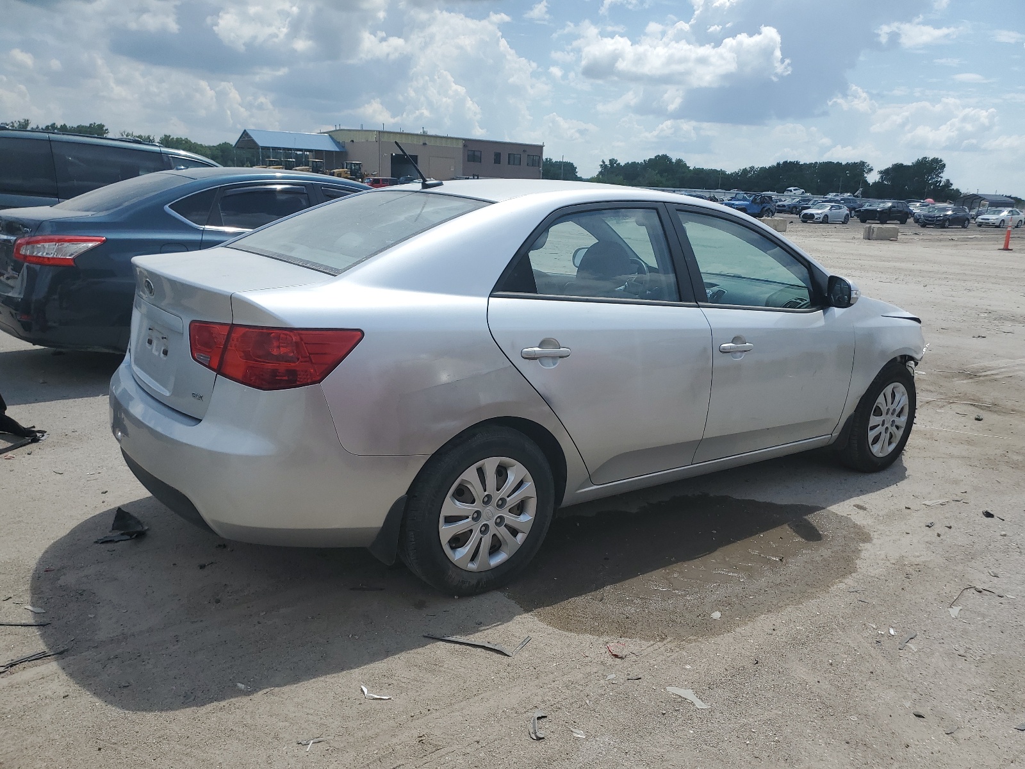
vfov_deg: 53.1
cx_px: 512
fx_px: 770
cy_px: 384
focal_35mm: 26
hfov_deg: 67.3
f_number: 1.5
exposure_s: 1/5000
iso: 50
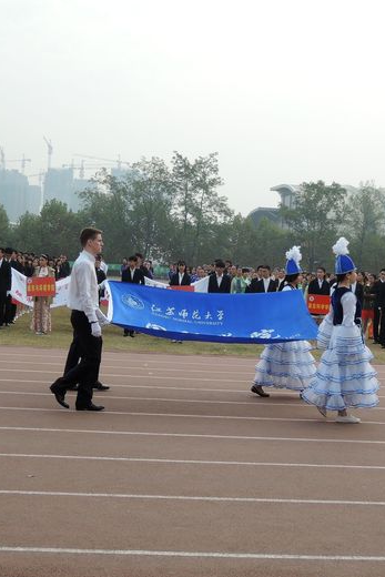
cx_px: 217
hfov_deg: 21.6
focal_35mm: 63
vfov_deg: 31.9
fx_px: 1010
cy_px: 290
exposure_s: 1/320
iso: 80
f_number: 3.7
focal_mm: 9.6
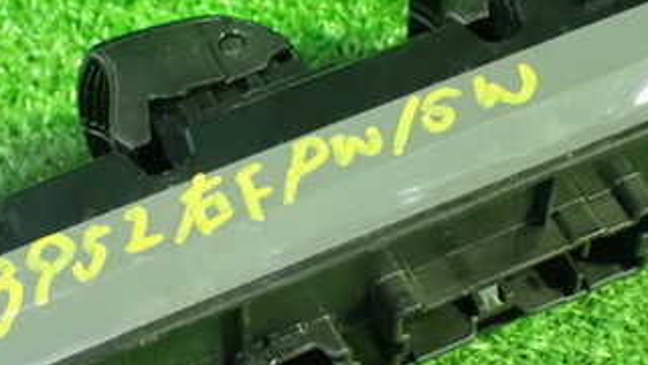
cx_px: 259
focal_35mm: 90
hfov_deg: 23.6
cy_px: 223
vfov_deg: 13.4
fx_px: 1546
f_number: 2.9
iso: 1600
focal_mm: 7.84
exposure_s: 1/25
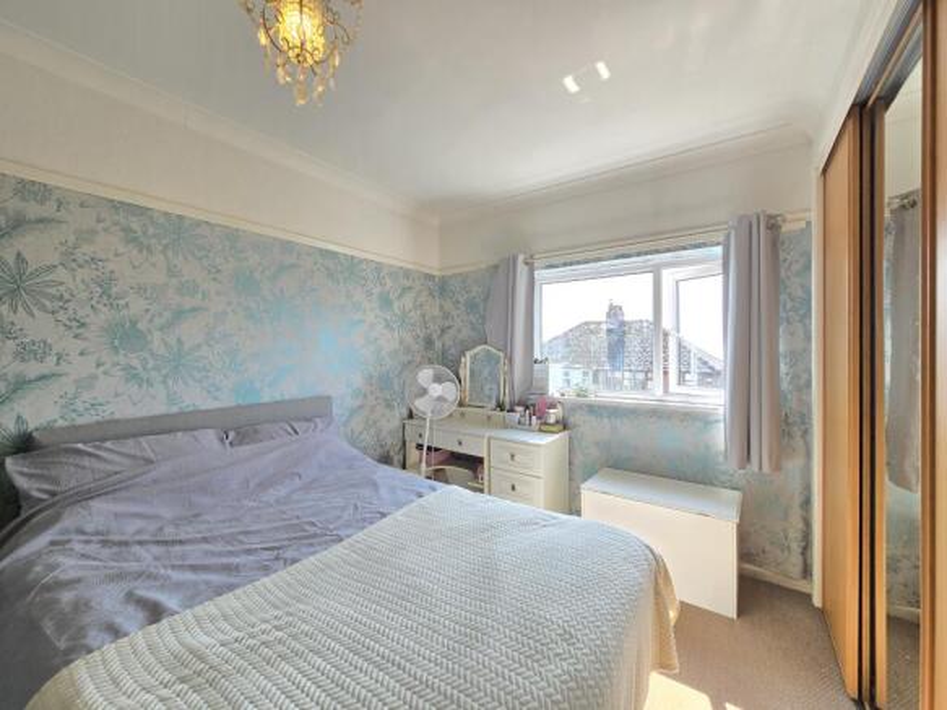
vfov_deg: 89.9
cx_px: 474
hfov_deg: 106.2
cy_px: 355
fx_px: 356
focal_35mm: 13
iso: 50
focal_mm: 2.2
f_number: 2.2
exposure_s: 1/121
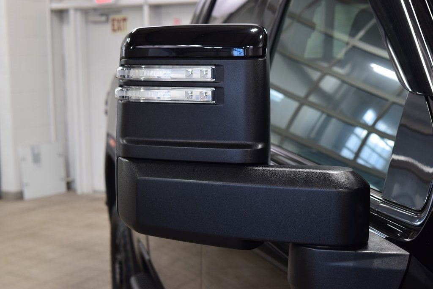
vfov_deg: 20.2
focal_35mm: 68
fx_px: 812
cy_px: 144
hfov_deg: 29.9
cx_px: 216
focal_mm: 45
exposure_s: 1/15
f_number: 6.3
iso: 450
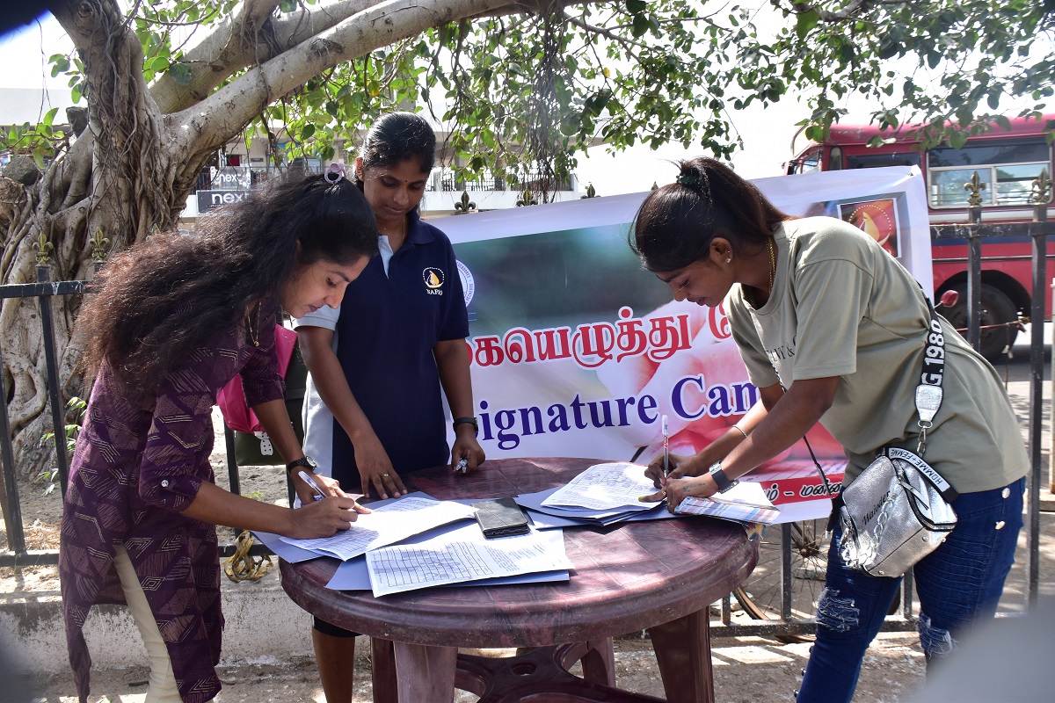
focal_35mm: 27
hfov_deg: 67.4
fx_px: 791
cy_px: 352
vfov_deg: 47.9
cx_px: 528
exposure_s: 1/200
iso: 320
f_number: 9
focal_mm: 18
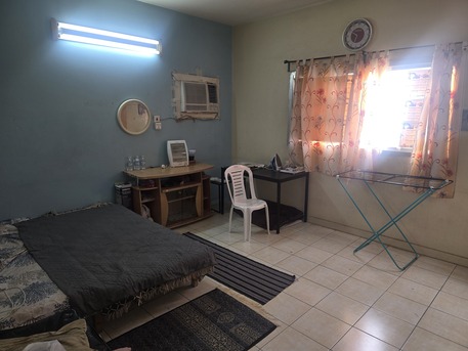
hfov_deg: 73.9
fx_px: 311
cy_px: 176
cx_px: 234
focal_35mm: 23
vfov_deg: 58.9
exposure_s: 1/60
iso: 100
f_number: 1.7
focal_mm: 6.3
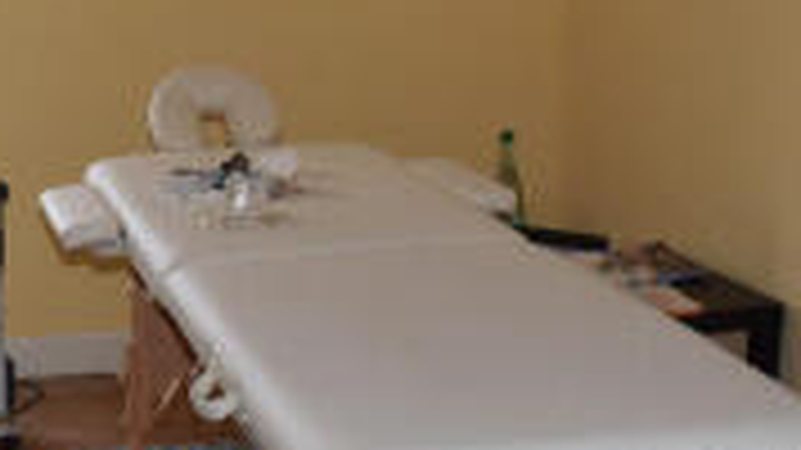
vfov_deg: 14.4
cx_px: 0
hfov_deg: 24.2
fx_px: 1784
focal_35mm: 84
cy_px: 223
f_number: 5.6
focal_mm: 20
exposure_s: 1/125
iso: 640
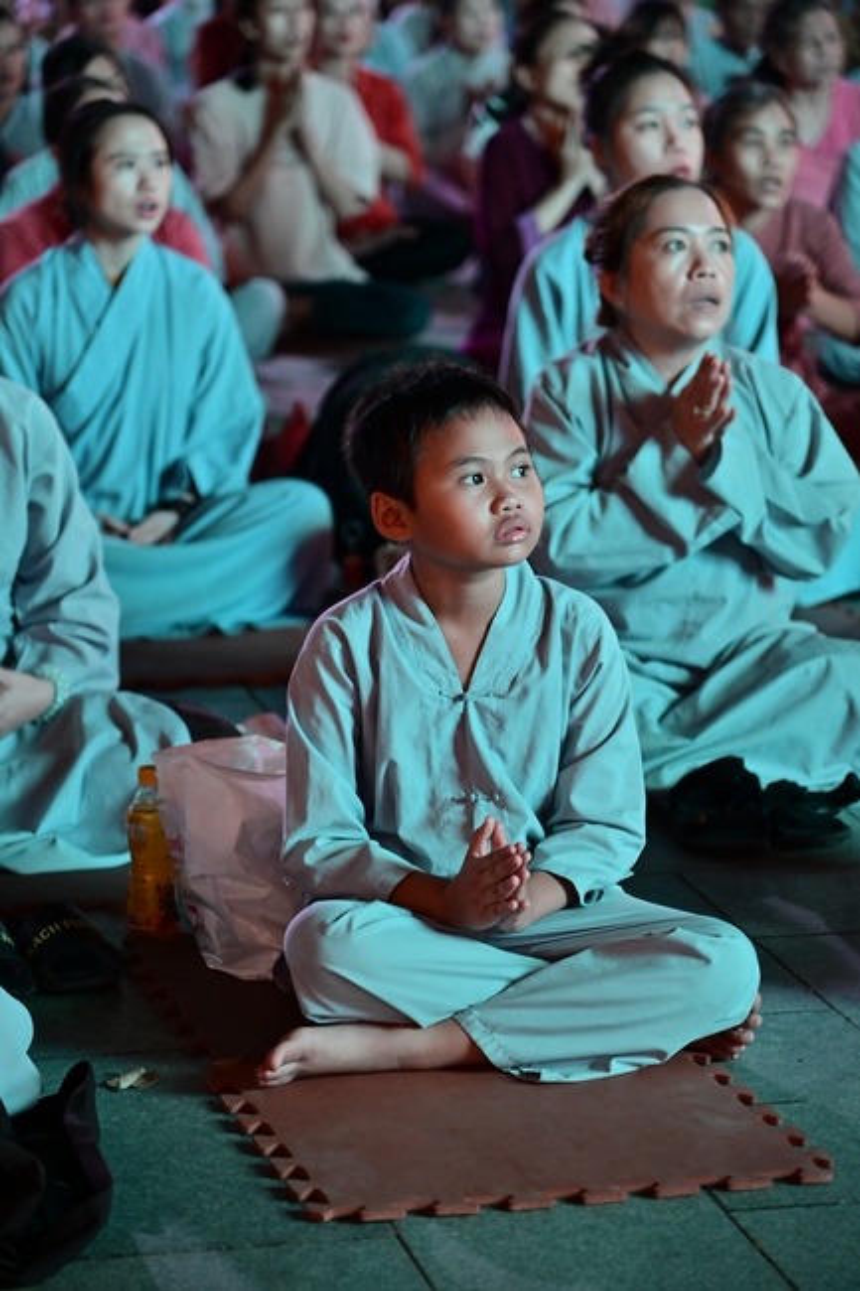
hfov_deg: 11.4
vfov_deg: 17.1
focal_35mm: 120
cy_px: 646
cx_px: 430
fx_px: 4302
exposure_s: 1/30
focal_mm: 120
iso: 1600
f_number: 4
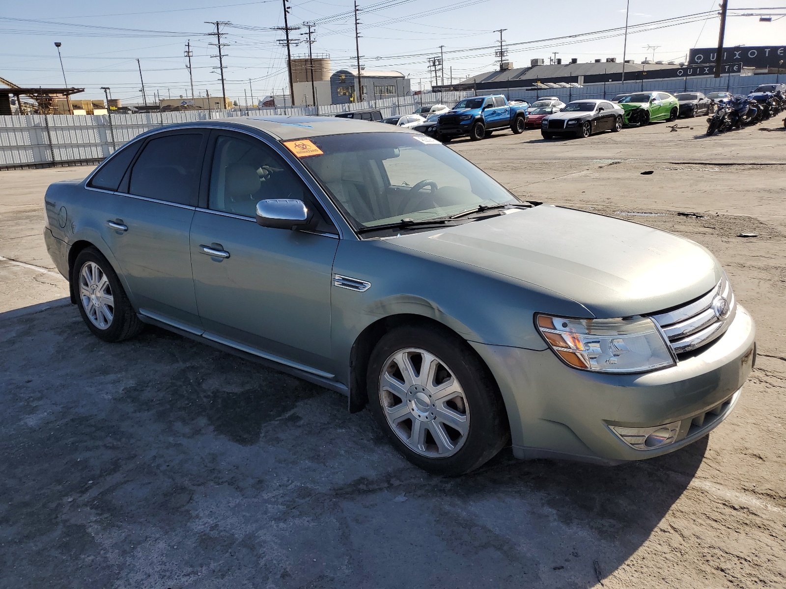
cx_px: 393
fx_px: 590
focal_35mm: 26
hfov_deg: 67.3
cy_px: 294
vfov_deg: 53.1
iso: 50
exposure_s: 1/3333
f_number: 1.5
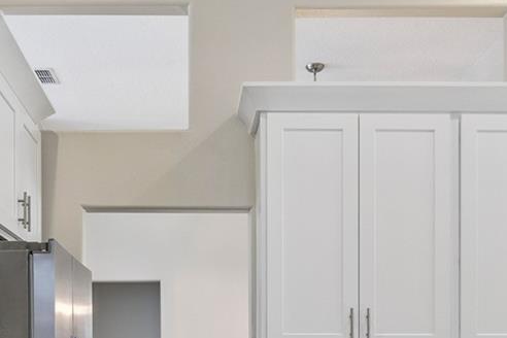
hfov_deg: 38.0
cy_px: 367
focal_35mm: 52
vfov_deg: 24.4
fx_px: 732
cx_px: 198
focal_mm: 16
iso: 800
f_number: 10
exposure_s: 1/25
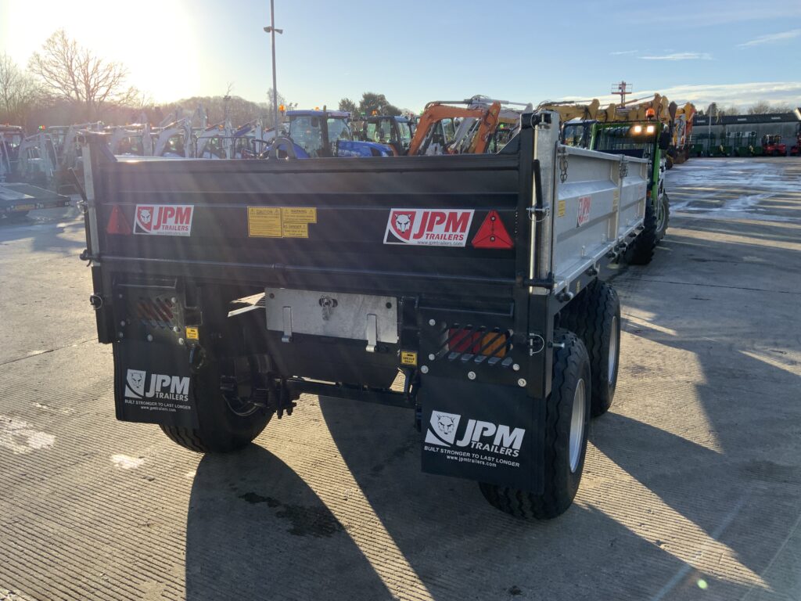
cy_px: 300
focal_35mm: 29
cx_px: 400
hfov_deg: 61.7
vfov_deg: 48.2
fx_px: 671
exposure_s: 1/691
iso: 16
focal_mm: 3
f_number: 1.8
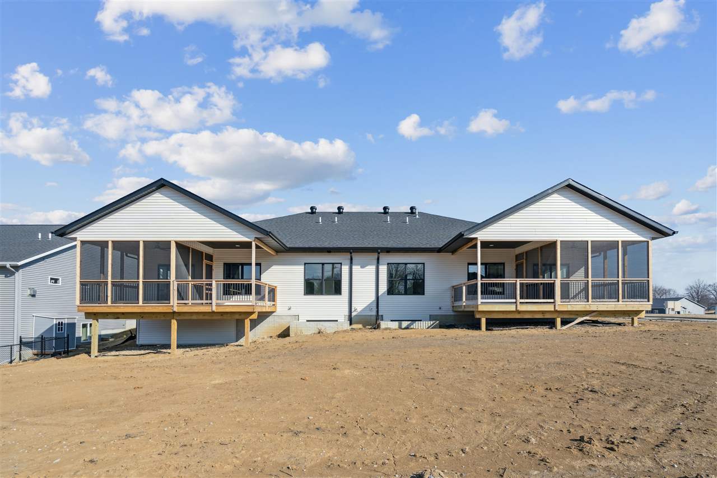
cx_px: 358
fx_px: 319
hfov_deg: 96.7
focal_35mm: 16
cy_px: 239
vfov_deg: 73.7
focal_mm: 16
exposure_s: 1/1600
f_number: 8
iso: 400
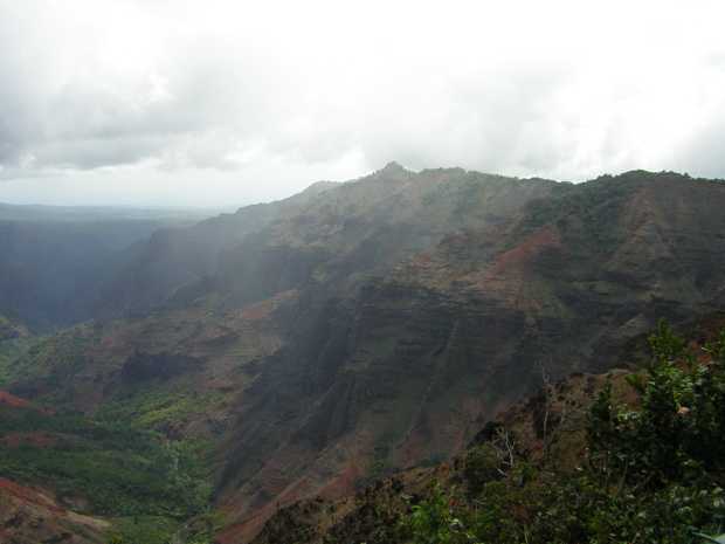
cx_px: 362
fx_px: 754
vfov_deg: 39.7
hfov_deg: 51.4
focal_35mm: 36
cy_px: 272
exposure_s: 1/291
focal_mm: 4.7
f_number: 5.2
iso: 50
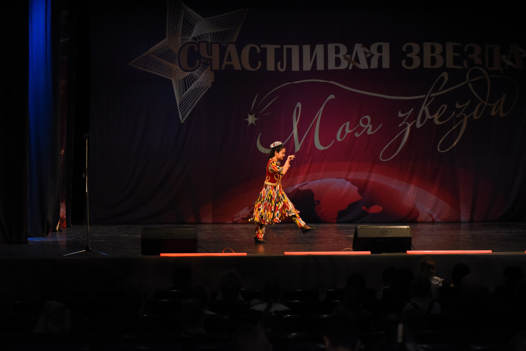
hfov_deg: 28.8
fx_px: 1023
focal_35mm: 70
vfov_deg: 19.5
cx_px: 263
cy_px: 176
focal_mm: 70
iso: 5000
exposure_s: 1/800
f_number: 3.2
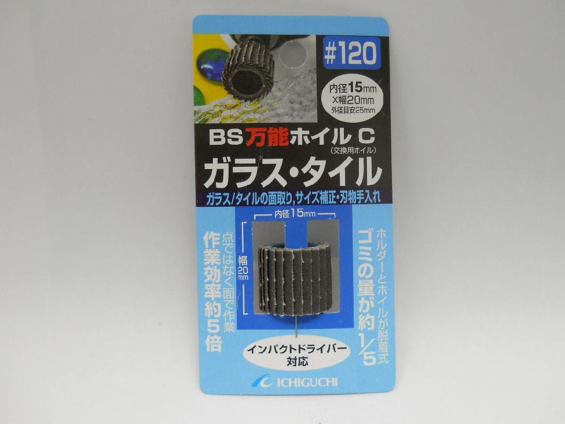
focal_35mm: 42
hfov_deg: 44.8
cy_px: 209
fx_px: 686
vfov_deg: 34.3
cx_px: 287
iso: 200
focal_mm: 6.72
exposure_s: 1/30
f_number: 3.1
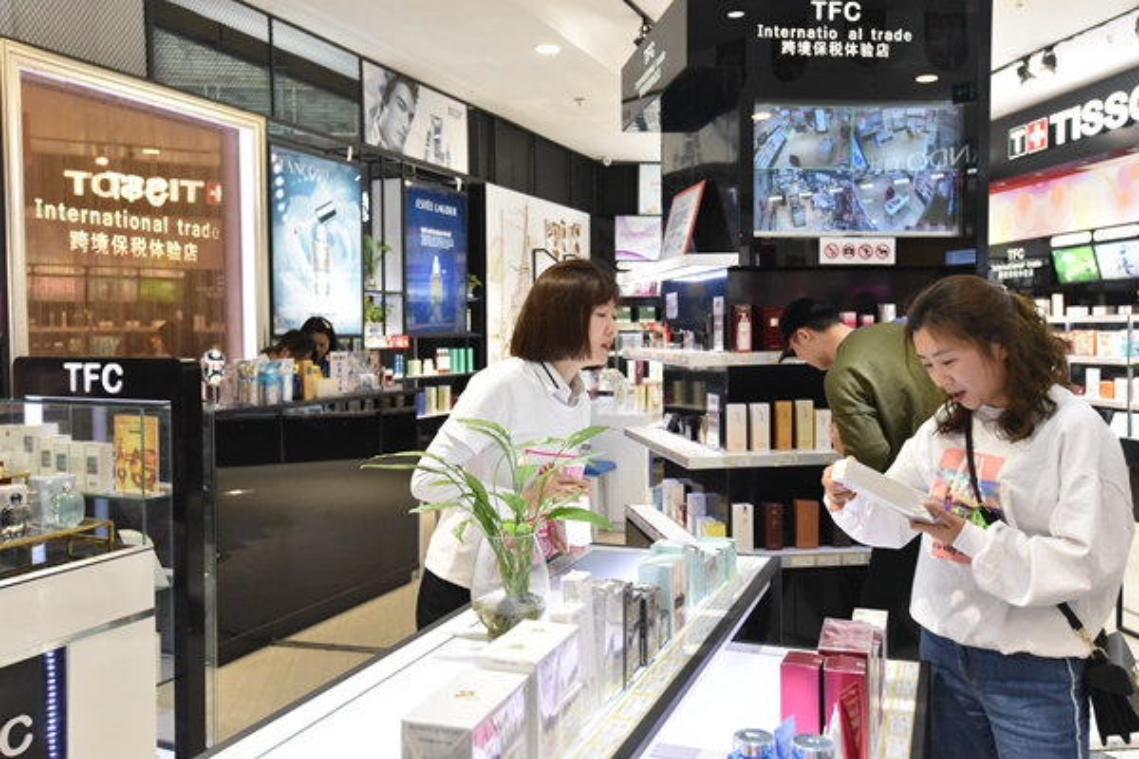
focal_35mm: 32
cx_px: 570
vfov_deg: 41.1
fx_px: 1012
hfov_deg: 58.7
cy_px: 380
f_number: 6.3
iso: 6400
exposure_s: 1/320
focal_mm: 32
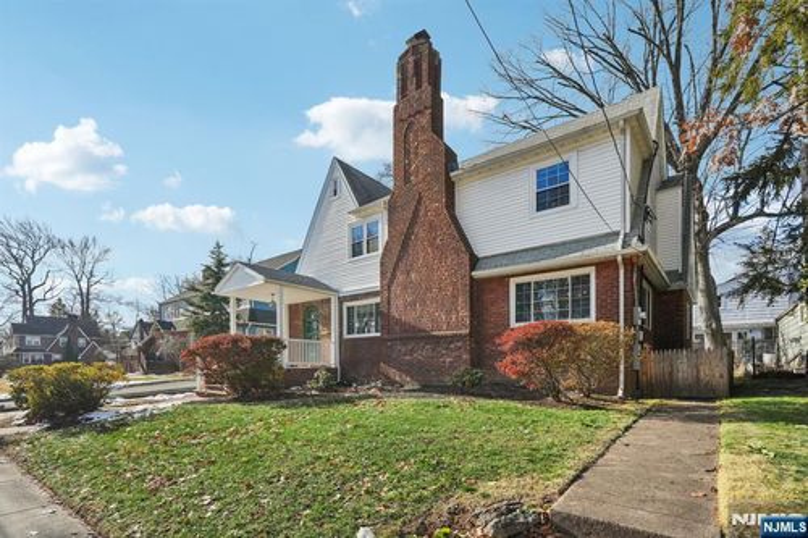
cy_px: 269
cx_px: 404
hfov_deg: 96.8
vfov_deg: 73.7
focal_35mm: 16
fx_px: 359
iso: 100
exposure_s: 1/160
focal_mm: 16
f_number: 9
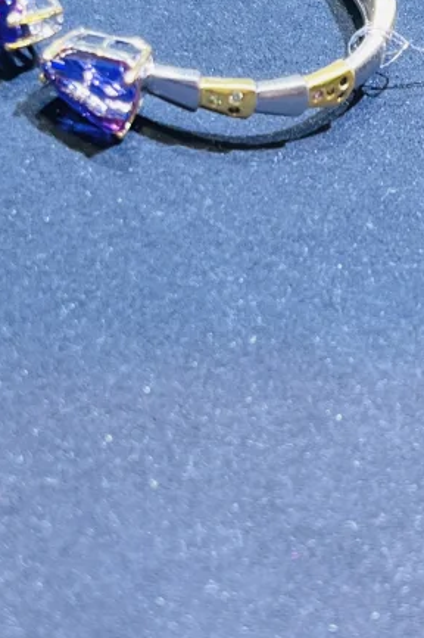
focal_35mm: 90
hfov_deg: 15.1
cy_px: 113
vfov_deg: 22.3
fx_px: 1592
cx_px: 344
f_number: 1.6
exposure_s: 1/100
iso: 100
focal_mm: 5.1
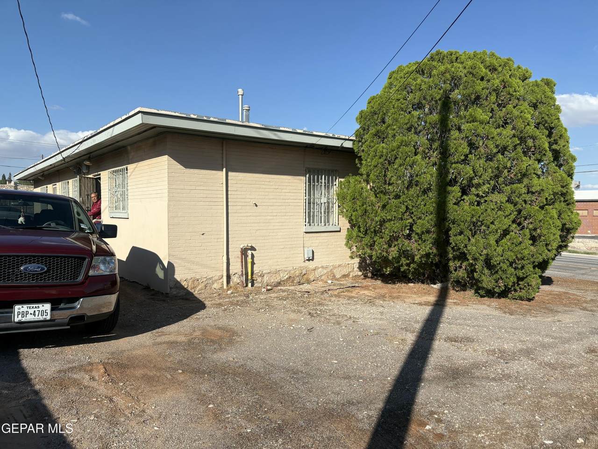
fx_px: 449
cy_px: 224
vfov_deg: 53.1
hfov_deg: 67.3
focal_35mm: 26
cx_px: 299
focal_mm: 5.96
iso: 50
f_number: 1.6
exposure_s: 1/4065
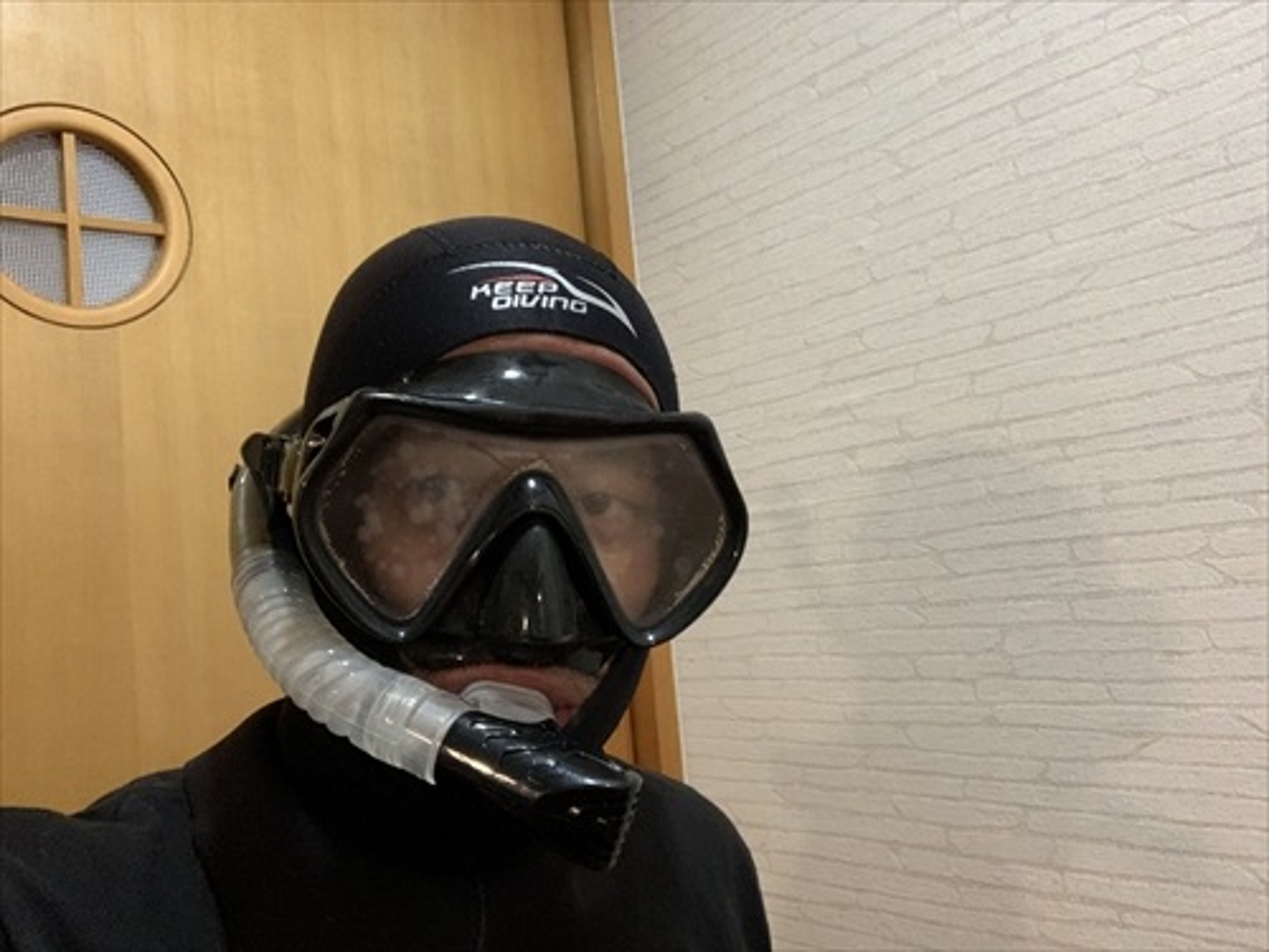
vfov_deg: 44.2
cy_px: 476
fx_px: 1173
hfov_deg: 56.8
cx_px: 634
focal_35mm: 32
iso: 250
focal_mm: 2.87
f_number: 2.2
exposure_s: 1/30
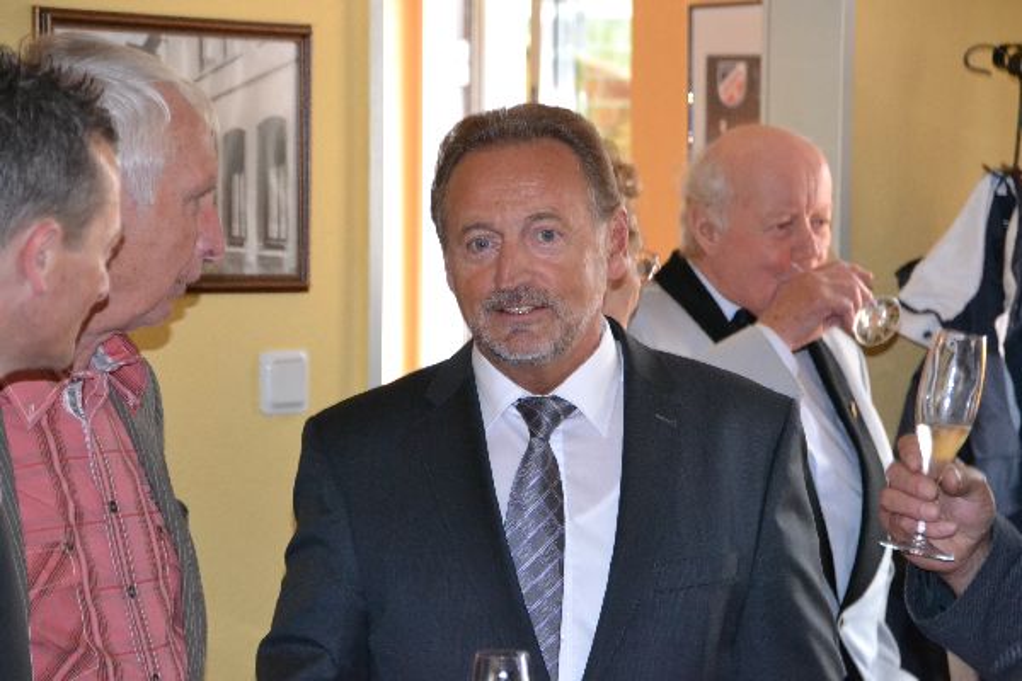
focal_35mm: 188
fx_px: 5323
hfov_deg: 11.0
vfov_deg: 7.3
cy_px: 340
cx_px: 511
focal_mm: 125
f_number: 5.6
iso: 3200
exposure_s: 1/60
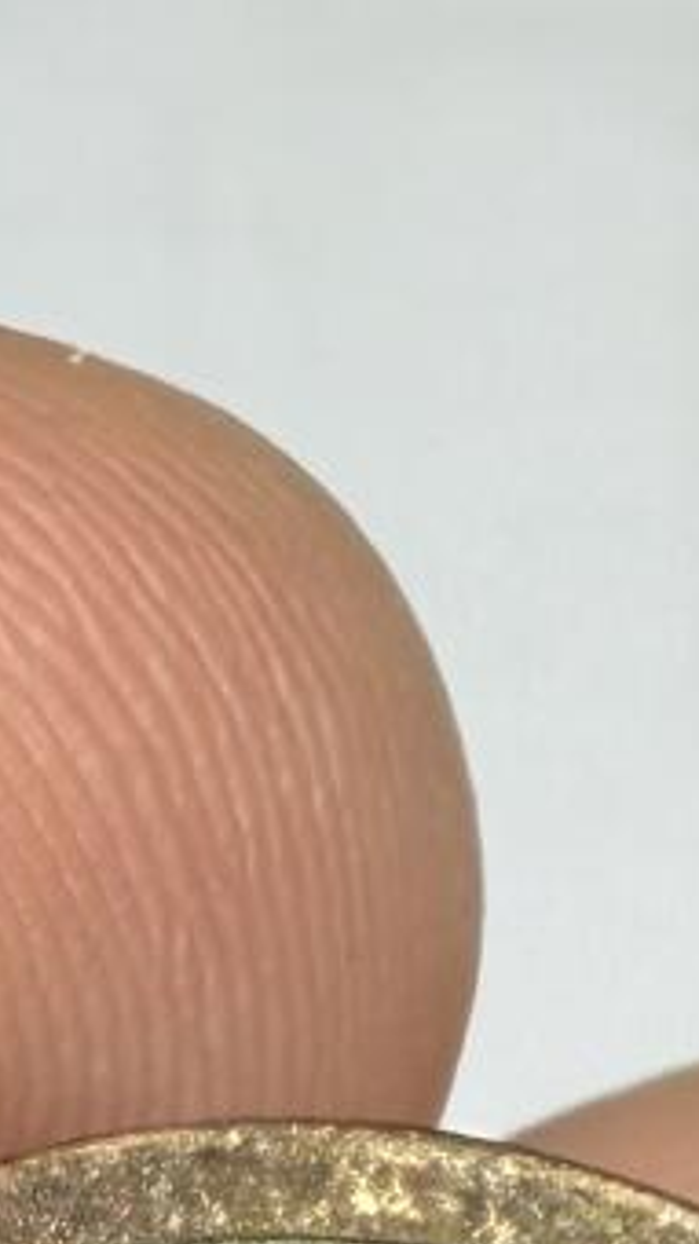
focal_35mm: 150
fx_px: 4947
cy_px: 2287
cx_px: 205
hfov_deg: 8.1
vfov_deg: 12.9
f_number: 2.2
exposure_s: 1/121
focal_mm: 2.22
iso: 50
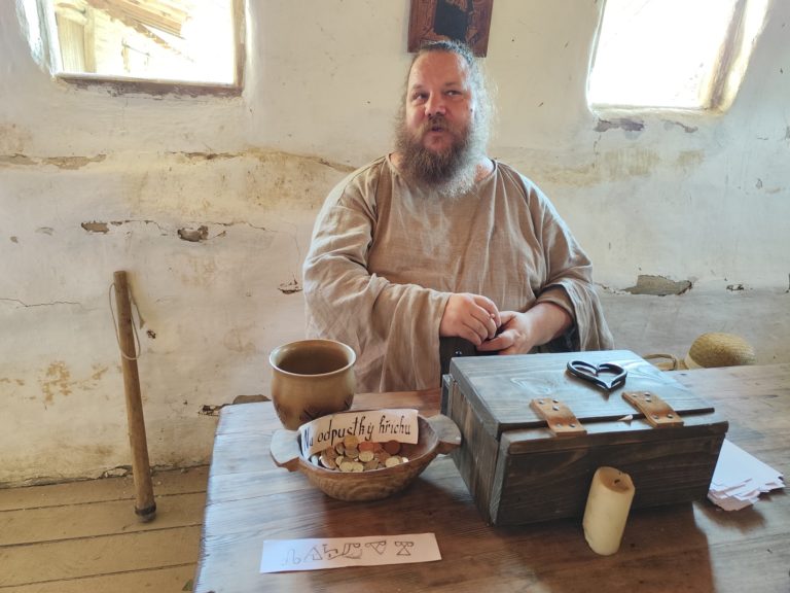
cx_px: 395
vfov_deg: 58.9
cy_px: 296
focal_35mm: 23
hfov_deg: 73.9
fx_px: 525
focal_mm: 6.19
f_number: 1.65
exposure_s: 1/33.3
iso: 320
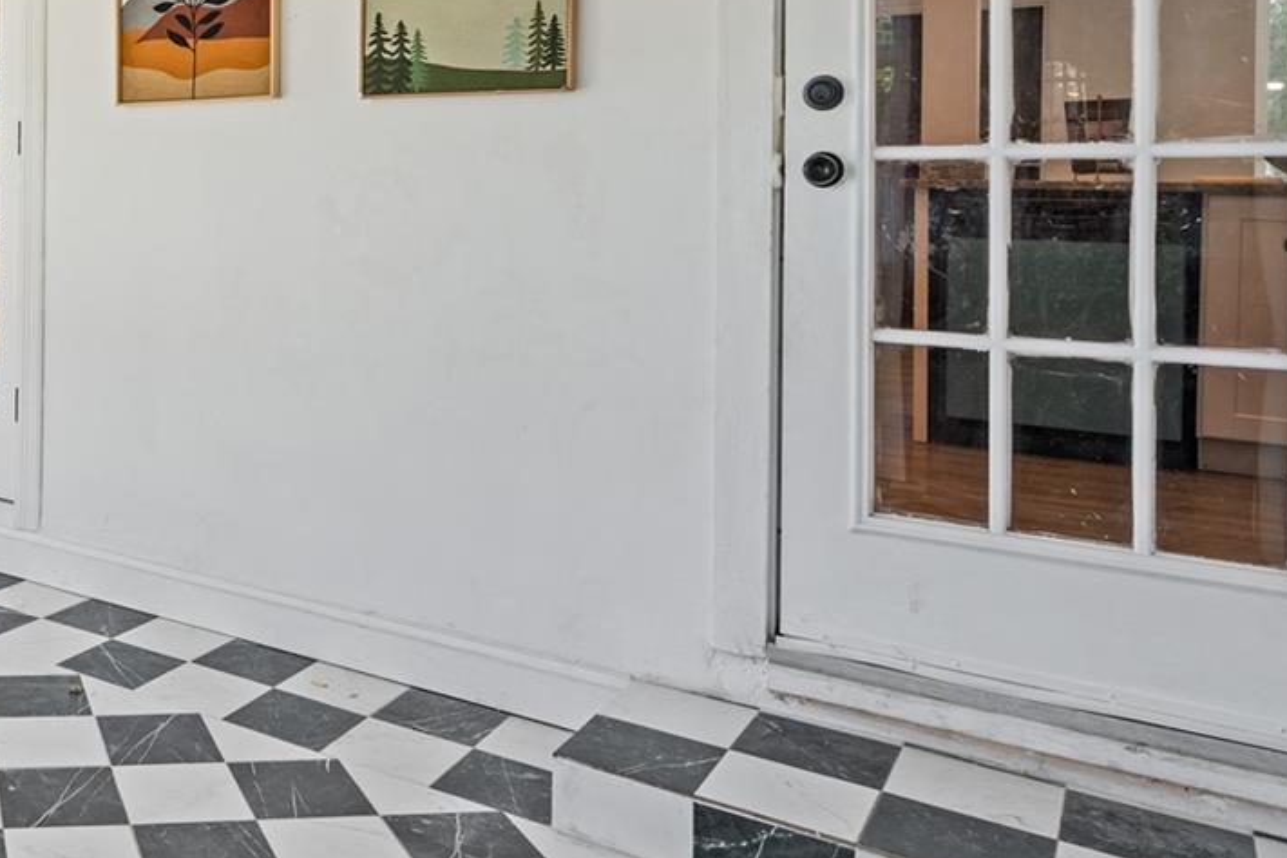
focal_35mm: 36
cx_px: 7
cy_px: 188
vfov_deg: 35.8
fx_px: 1287
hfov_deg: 45.2
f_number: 6.3
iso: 250
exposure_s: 1/30
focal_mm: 16
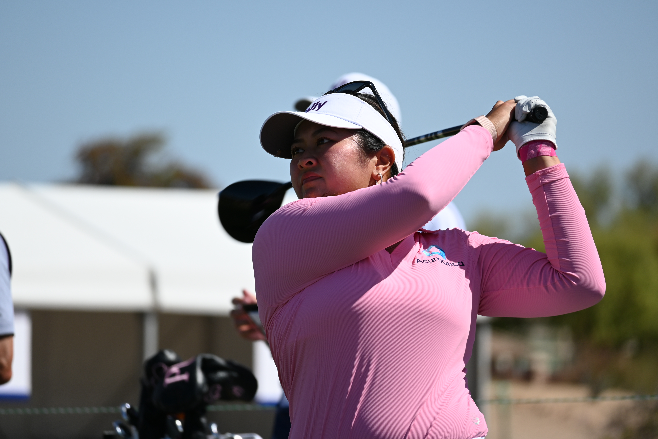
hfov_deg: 5.5
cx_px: 329
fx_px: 6854
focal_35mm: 375
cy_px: 220
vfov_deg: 3.7
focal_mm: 250
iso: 100
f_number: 6.3
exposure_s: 1/640
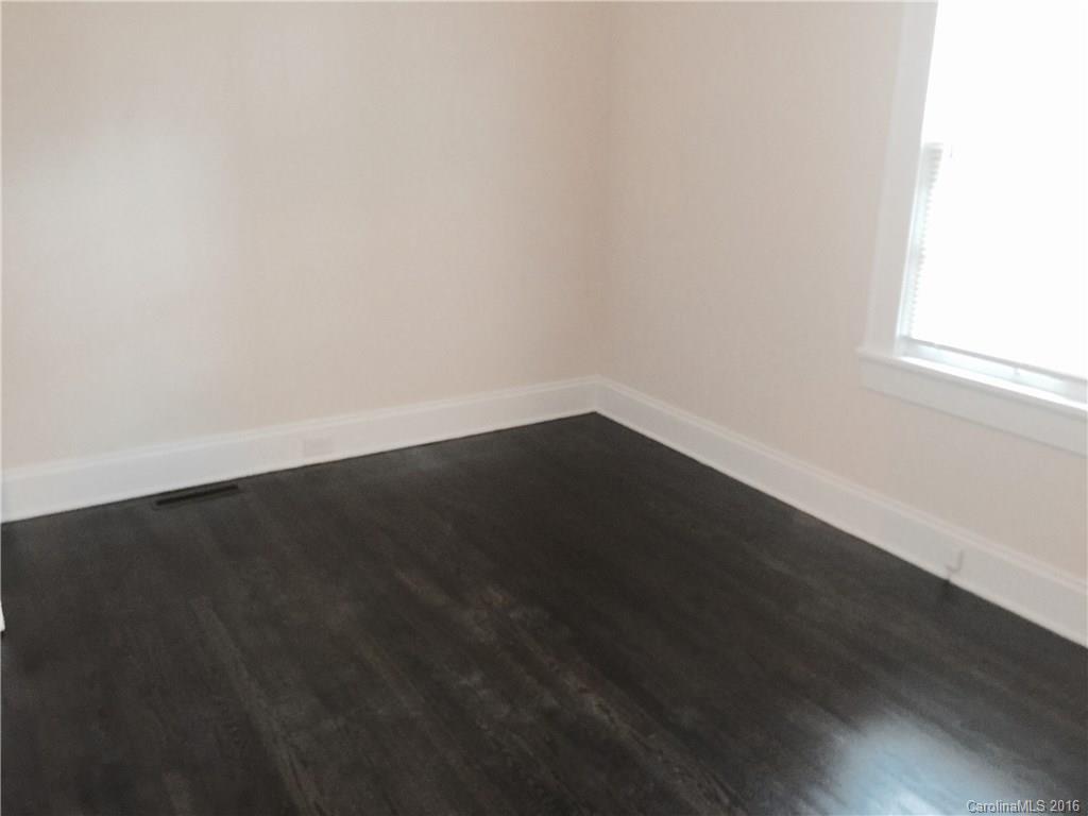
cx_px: 544
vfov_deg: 48.2
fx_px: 911
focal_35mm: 29
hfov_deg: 61.7
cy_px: 408
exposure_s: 1/4
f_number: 2.2
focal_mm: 4.15
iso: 80
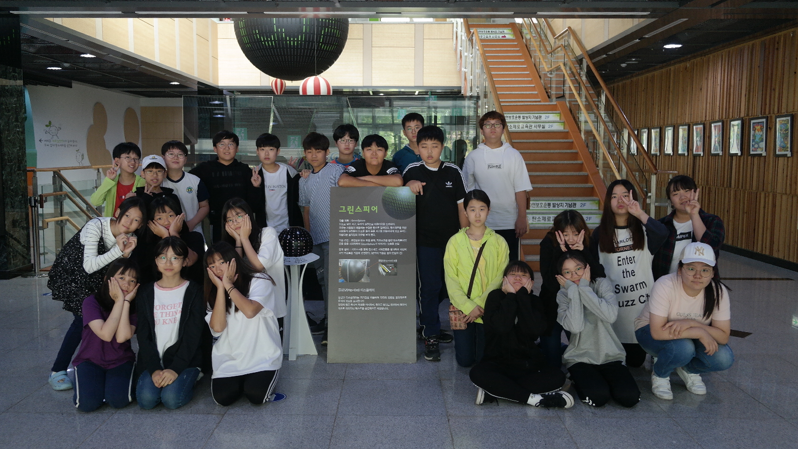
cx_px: 394
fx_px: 677
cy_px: 222
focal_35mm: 32
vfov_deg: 36.7
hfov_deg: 61.0
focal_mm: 20
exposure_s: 1/40
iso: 400
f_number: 3.5
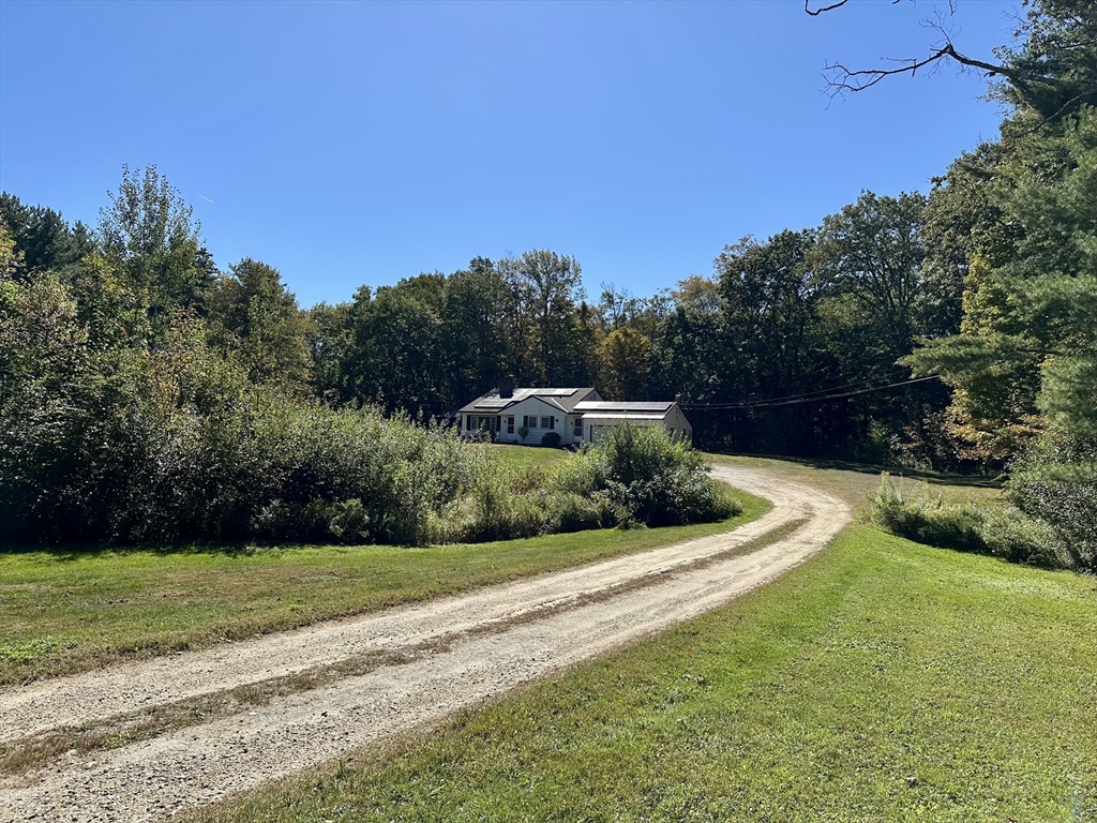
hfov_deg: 71.6
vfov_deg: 56.8
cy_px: 412
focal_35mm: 24
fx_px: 761
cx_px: 548
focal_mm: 6.86
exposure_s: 1/5000
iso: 80
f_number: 1.78
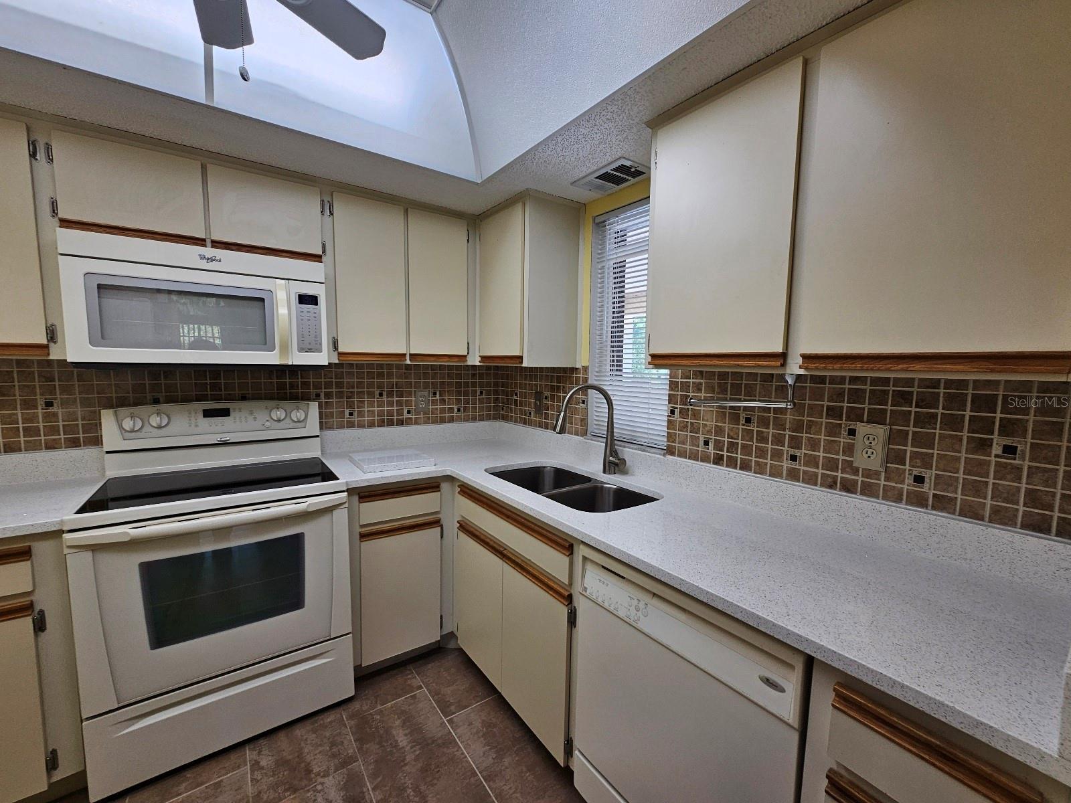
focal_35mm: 13
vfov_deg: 89.9
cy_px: 402
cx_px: 536
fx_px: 402
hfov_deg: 106.2
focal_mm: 2.2
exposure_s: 1/120
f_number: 2.2
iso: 80
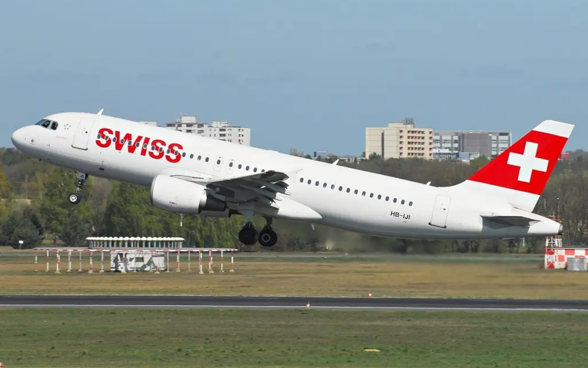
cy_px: 190
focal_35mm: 276
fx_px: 4423
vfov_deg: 4.8
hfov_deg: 7.6
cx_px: 294
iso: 200
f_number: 8
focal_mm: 180
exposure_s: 1/800
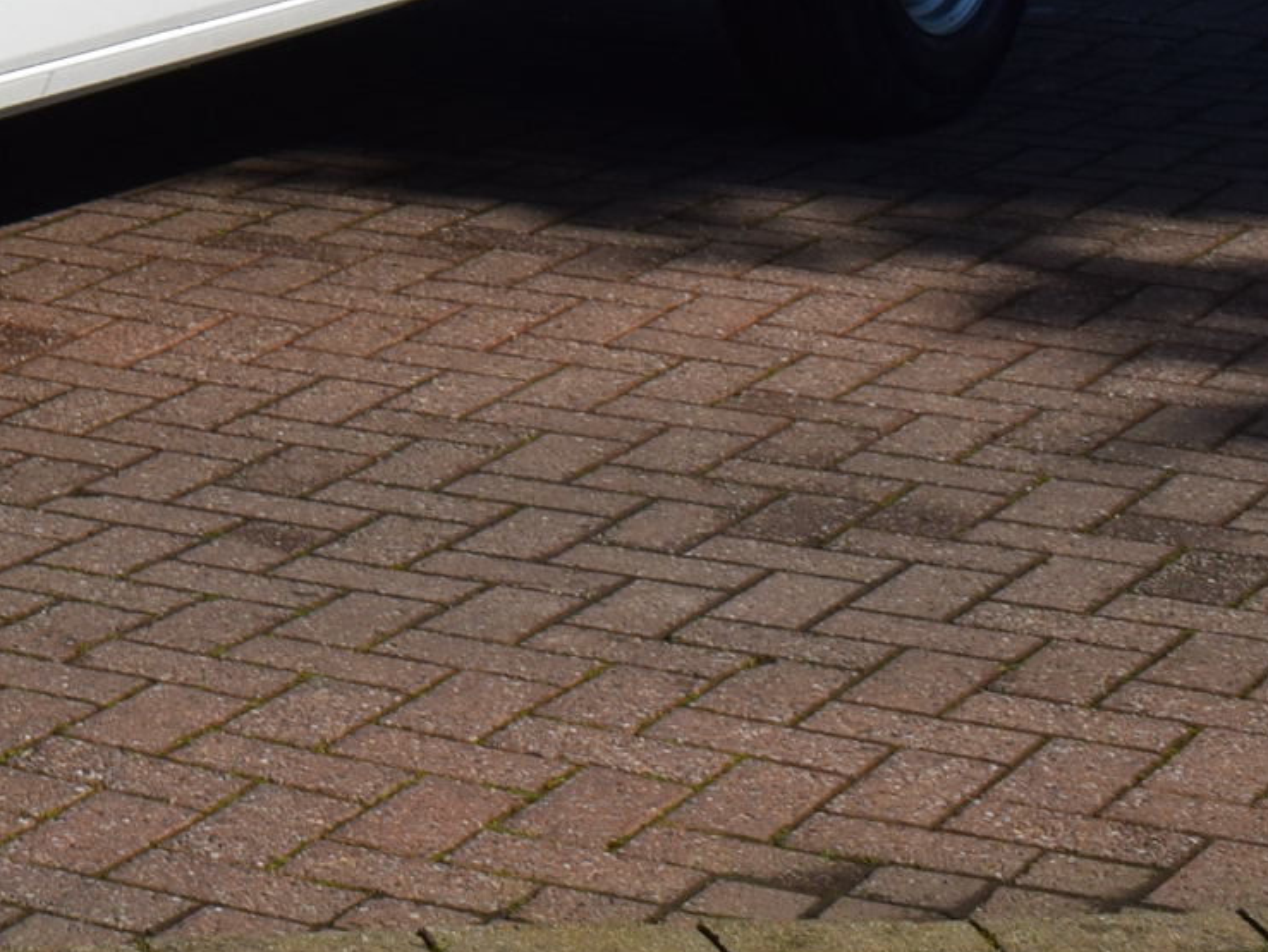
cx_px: -868
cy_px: -732
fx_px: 5788
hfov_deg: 11.7
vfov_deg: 9.0
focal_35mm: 158
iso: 200
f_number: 11
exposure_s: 1/500
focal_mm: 27
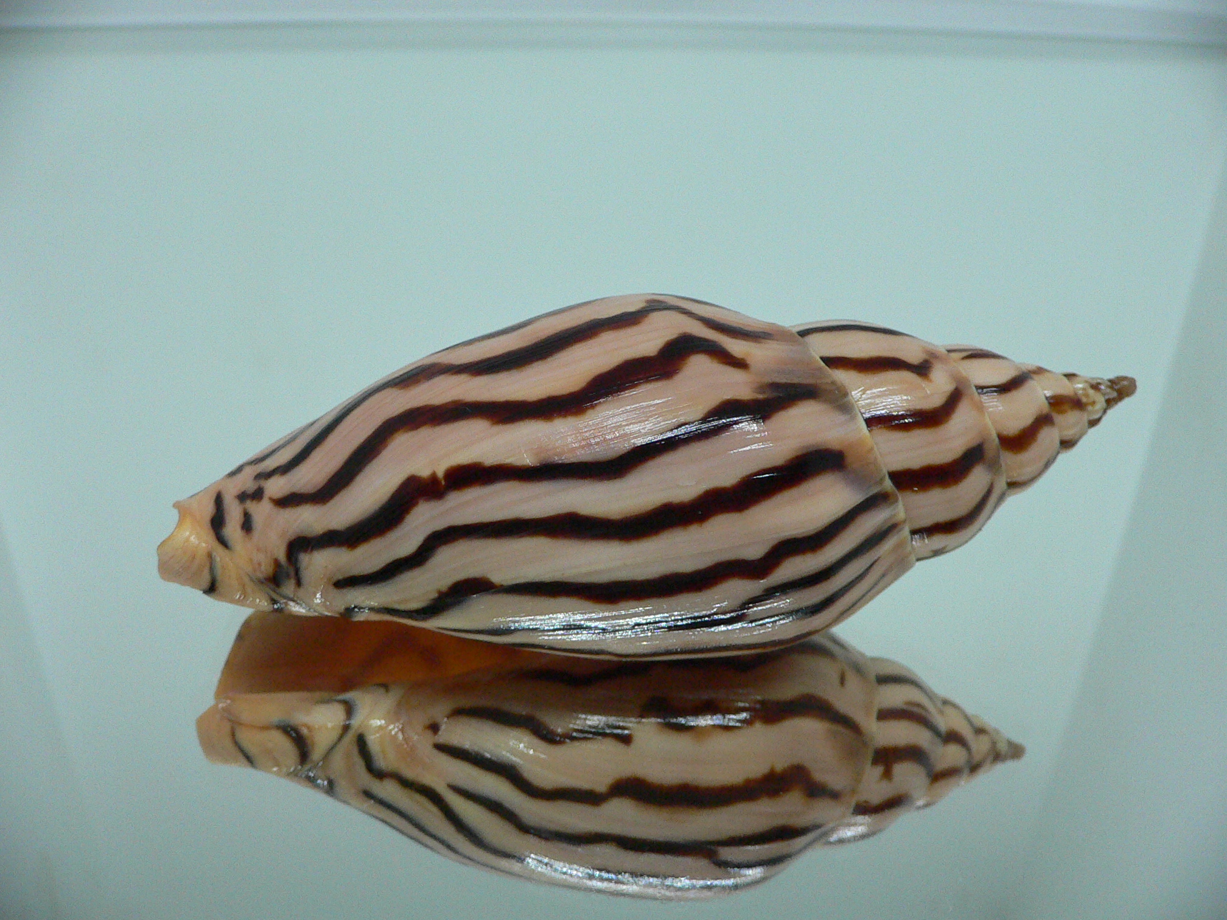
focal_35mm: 35
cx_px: 614
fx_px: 1241
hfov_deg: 52.6
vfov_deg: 40.7
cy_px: 460
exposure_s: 1/50
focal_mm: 4.6
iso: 200
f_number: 2.8
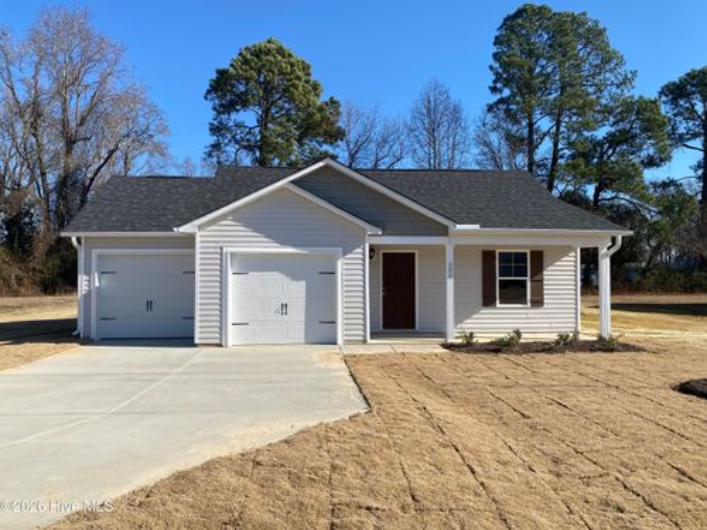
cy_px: 265
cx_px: 354
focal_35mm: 26
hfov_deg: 67.3
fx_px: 531
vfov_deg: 53.1
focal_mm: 4.25
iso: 32
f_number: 1.8
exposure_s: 1/3125
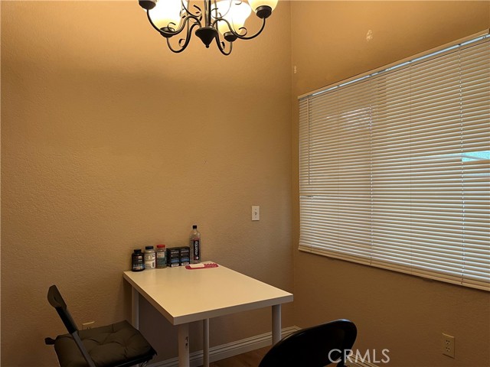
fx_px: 368
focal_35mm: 26
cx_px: 245
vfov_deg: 53.1
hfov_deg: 67.3
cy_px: 184
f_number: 1.6
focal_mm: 5.1
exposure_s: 1/60
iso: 160
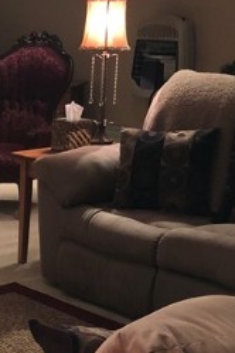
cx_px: -147
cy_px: 305
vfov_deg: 22.2
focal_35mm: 90
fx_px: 881
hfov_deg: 14.0
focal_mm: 3.99
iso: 100
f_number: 1.8
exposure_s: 1/12
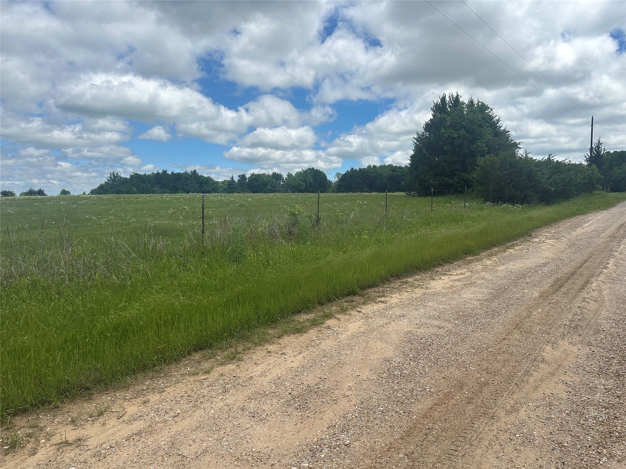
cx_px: 313
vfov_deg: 56.8
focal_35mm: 24
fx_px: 434
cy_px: 234
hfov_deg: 71.6
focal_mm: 6.86
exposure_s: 1/7042
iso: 80
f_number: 1.78
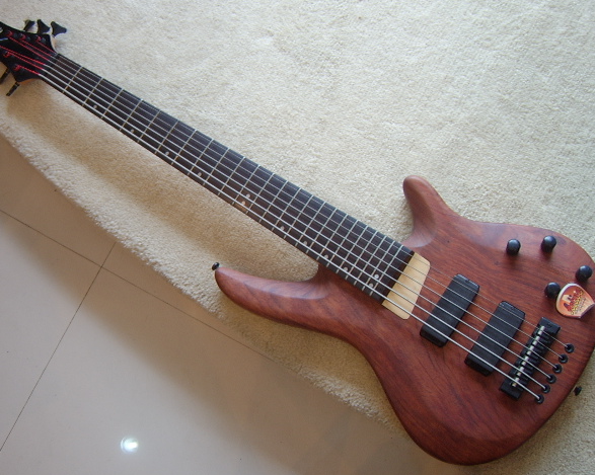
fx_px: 581
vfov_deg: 44.5
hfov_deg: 54.2
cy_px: 236
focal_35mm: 33
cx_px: 292
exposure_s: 1/8
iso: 100
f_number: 2.7
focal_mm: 8.13
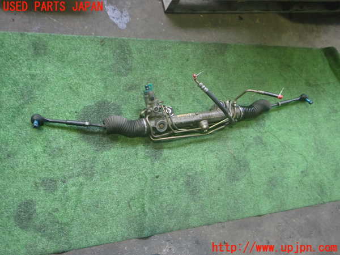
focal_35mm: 30
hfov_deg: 60.0
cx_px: 170
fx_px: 295
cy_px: 128
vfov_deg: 46.8
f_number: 2.3
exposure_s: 1/30
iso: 320
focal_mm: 5.4
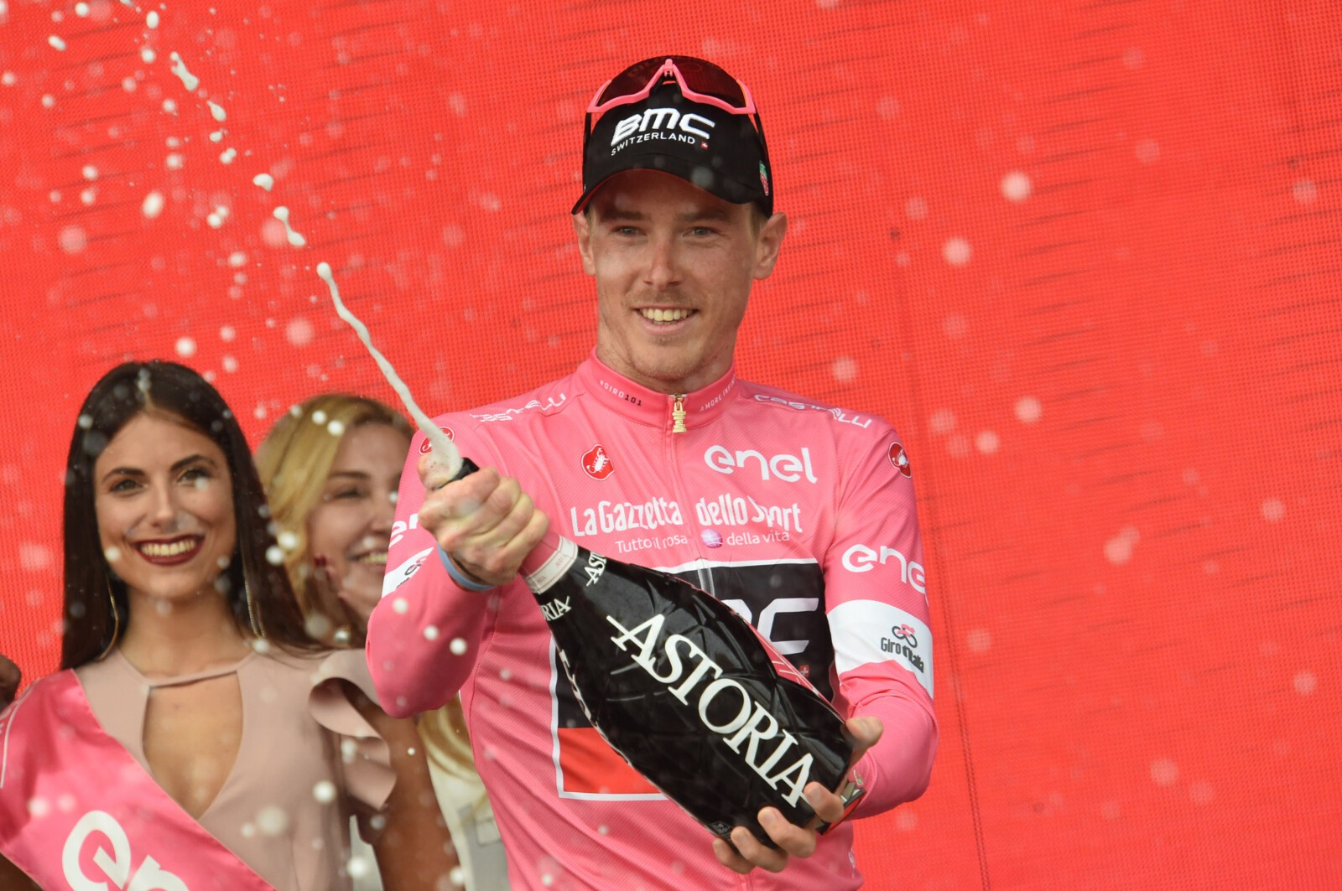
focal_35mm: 290
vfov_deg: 4.7
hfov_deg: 7.1
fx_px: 10798
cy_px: 446
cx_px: 671
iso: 4000
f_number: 8
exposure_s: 1/1000
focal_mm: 290
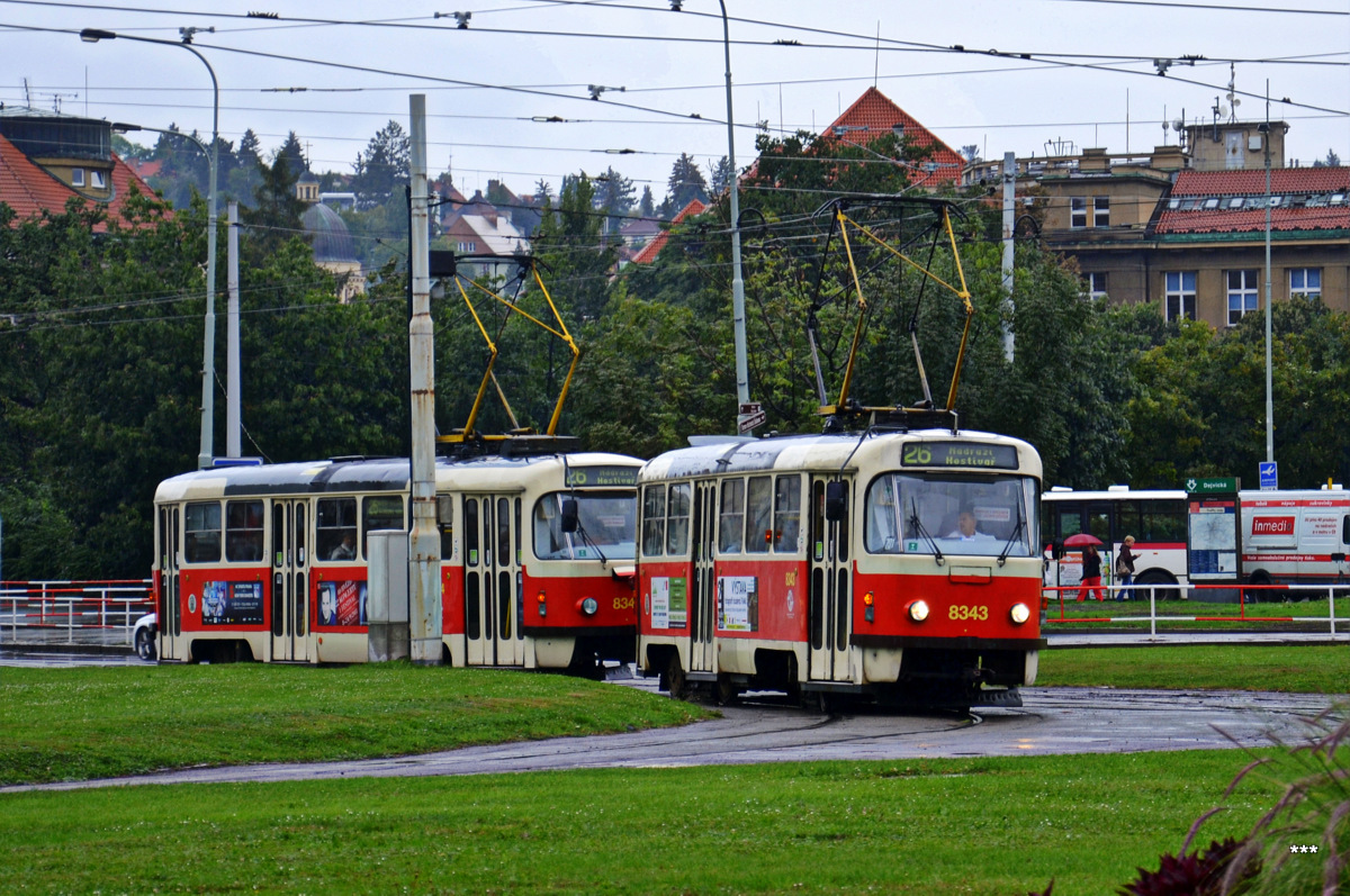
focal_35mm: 120
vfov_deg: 11.4
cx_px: 675
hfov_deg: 17.1
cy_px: 448
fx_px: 4494
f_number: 5.3
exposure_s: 1/125
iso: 100
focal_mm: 80
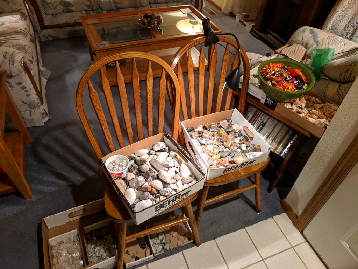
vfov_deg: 53.1
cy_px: 134
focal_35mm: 26
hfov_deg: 67.3
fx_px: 269
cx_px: 179
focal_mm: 4.67
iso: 494
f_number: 2
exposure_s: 1/40
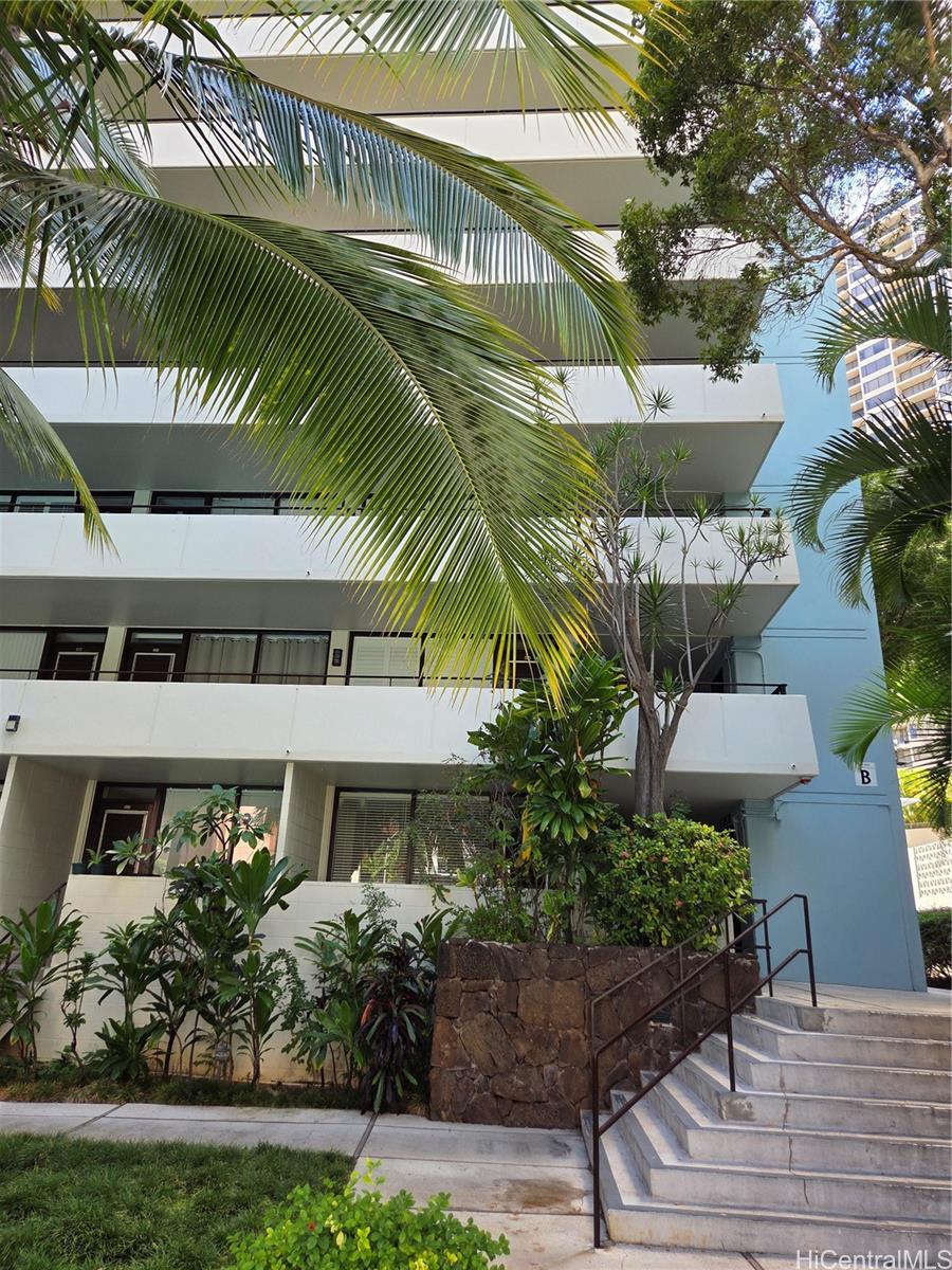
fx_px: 843
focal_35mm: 23
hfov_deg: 58.9
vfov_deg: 73.9
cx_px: 476
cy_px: 635
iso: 40
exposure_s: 1/180
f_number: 1.8
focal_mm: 5.4
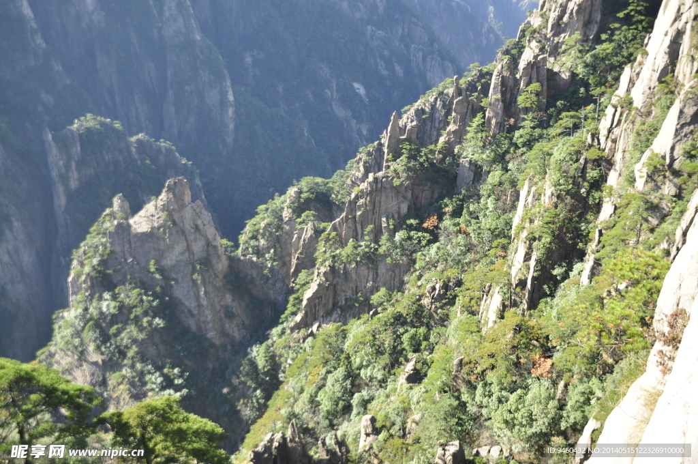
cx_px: 349
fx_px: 755
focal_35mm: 39
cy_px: 232
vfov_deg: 34.1
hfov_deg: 49.6
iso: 500
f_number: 4
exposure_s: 1/750
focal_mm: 26
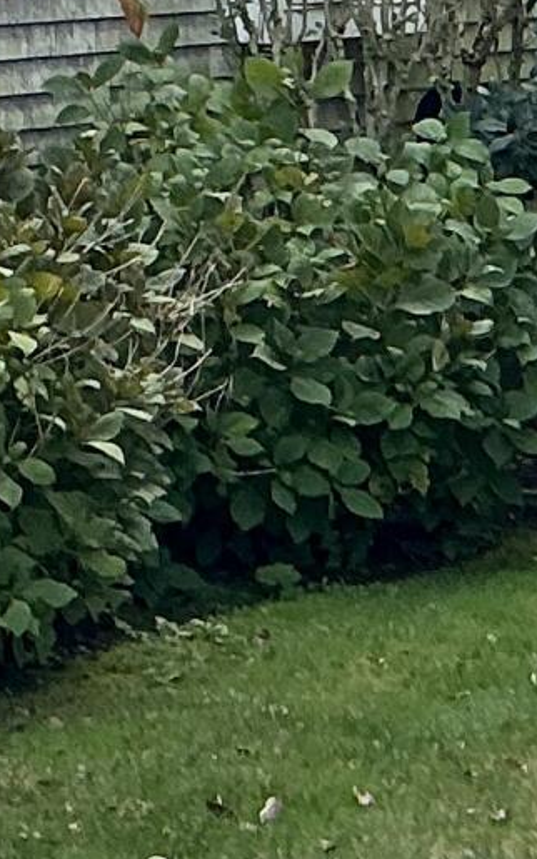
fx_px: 4050
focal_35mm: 173
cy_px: -274
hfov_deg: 7.5
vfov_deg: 11.8
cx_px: -185
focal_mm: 3
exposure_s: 1/353
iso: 25
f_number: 1.8
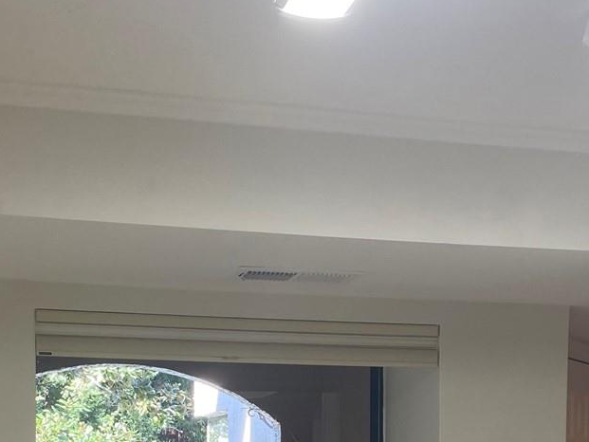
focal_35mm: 67
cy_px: 503
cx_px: 301
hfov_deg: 29.0
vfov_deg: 20.7
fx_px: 1140
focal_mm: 4.25
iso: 80
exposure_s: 1/120
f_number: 1.8
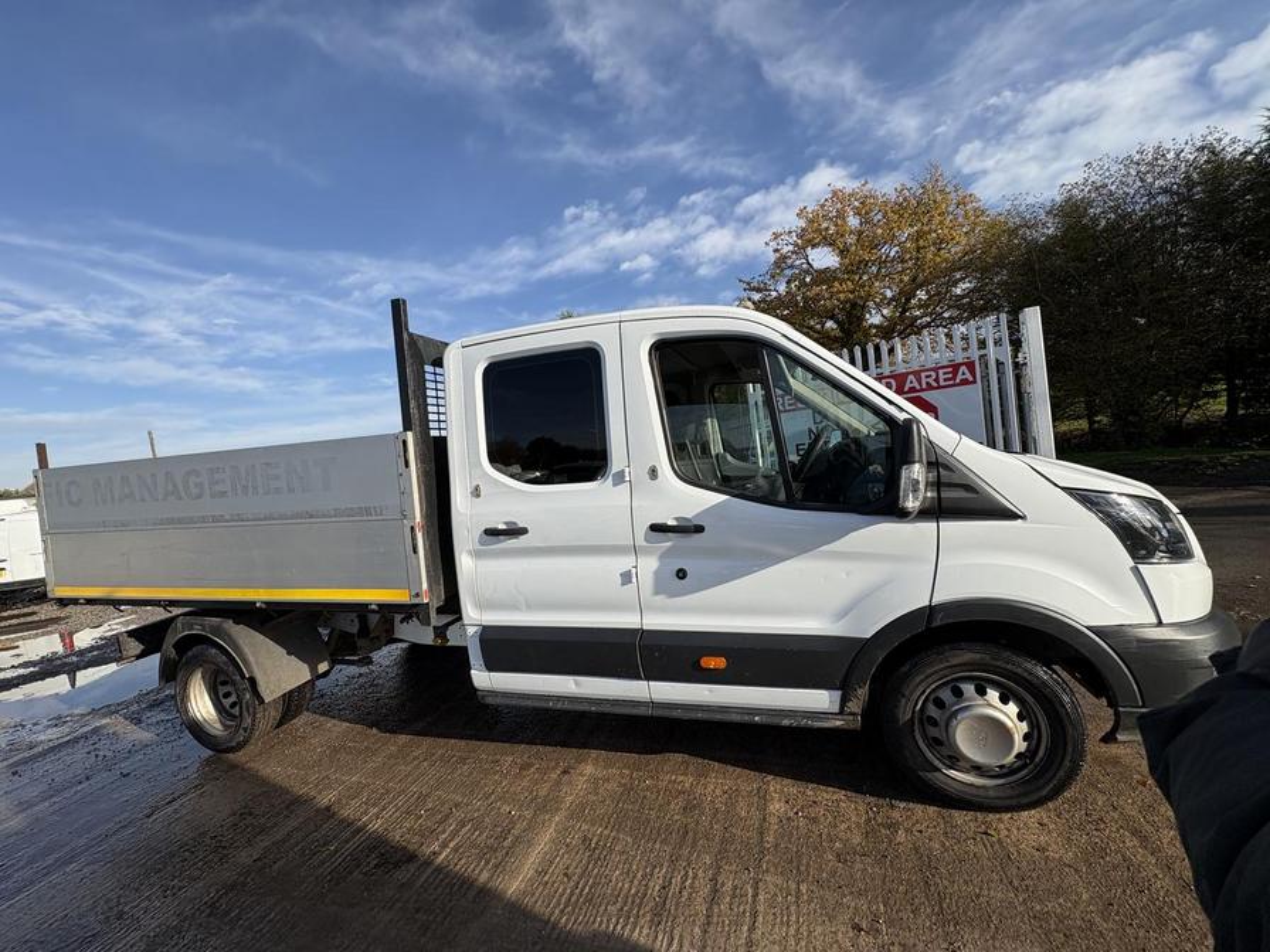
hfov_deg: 102.1
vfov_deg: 85.7
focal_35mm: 14
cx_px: 635
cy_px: 476
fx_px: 514
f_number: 2.2
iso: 40
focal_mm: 2.22
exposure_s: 1/2083
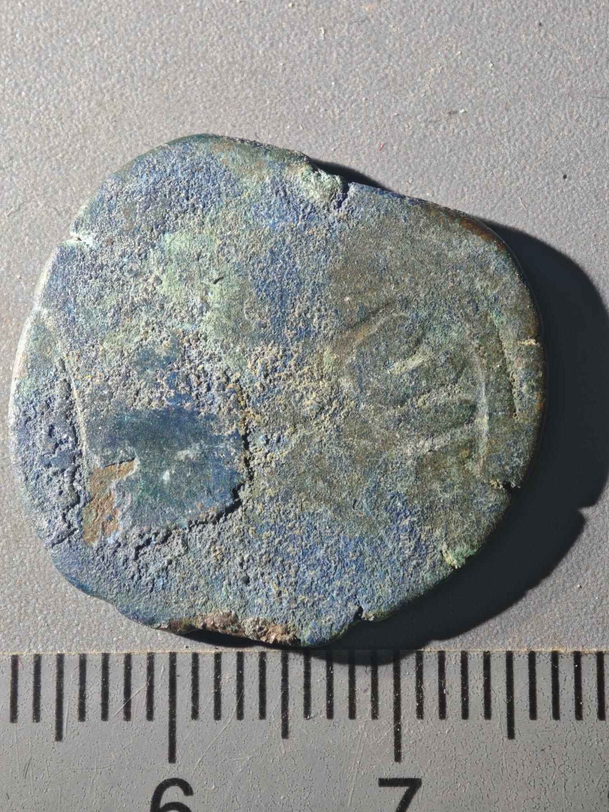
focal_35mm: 106
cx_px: 304
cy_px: 406
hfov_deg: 14.0
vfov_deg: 18.5
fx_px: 2486
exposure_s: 1/100
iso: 250
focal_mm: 9
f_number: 2
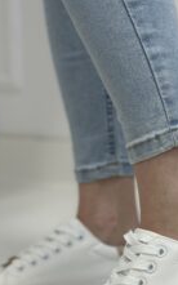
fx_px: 715
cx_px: 119
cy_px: 214
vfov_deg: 22.4
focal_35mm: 92
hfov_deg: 14.2
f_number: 1.78
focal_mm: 6.86
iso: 80
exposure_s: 1/100
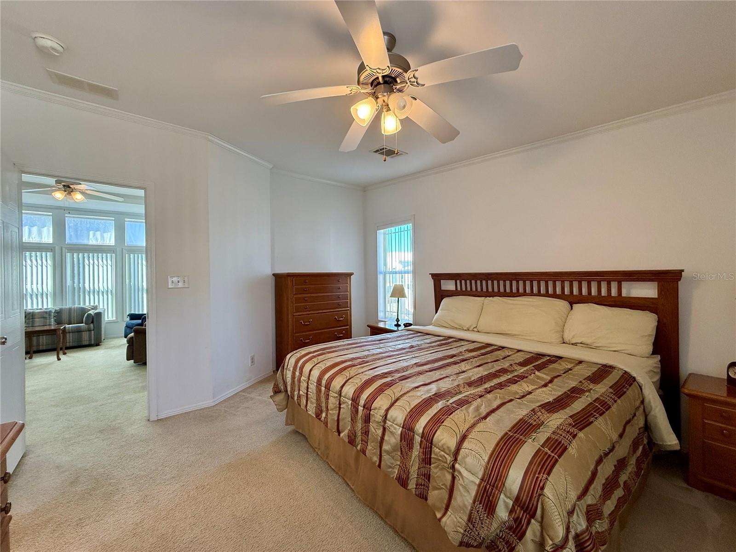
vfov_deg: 85.7
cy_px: 276
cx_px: 368
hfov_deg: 102.1
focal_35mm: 14
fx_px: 298
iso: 200
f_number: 2.2
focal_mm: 2.22
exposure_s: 1/120
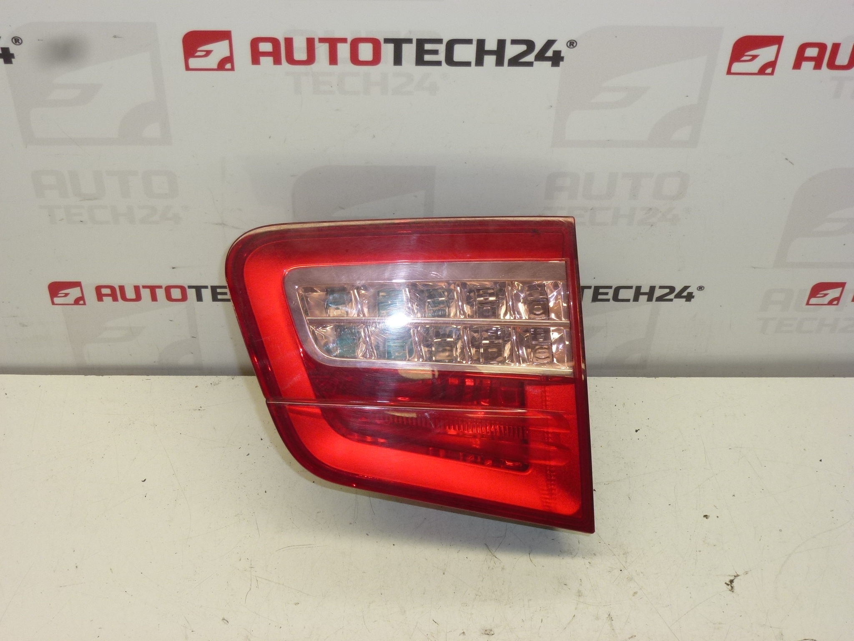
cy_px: 320
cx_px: 427
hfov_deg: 36.8
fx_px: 1283
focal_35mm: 52
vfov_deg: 28.0
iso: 125
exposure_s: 1/60
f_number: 4.3
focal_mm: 9.4
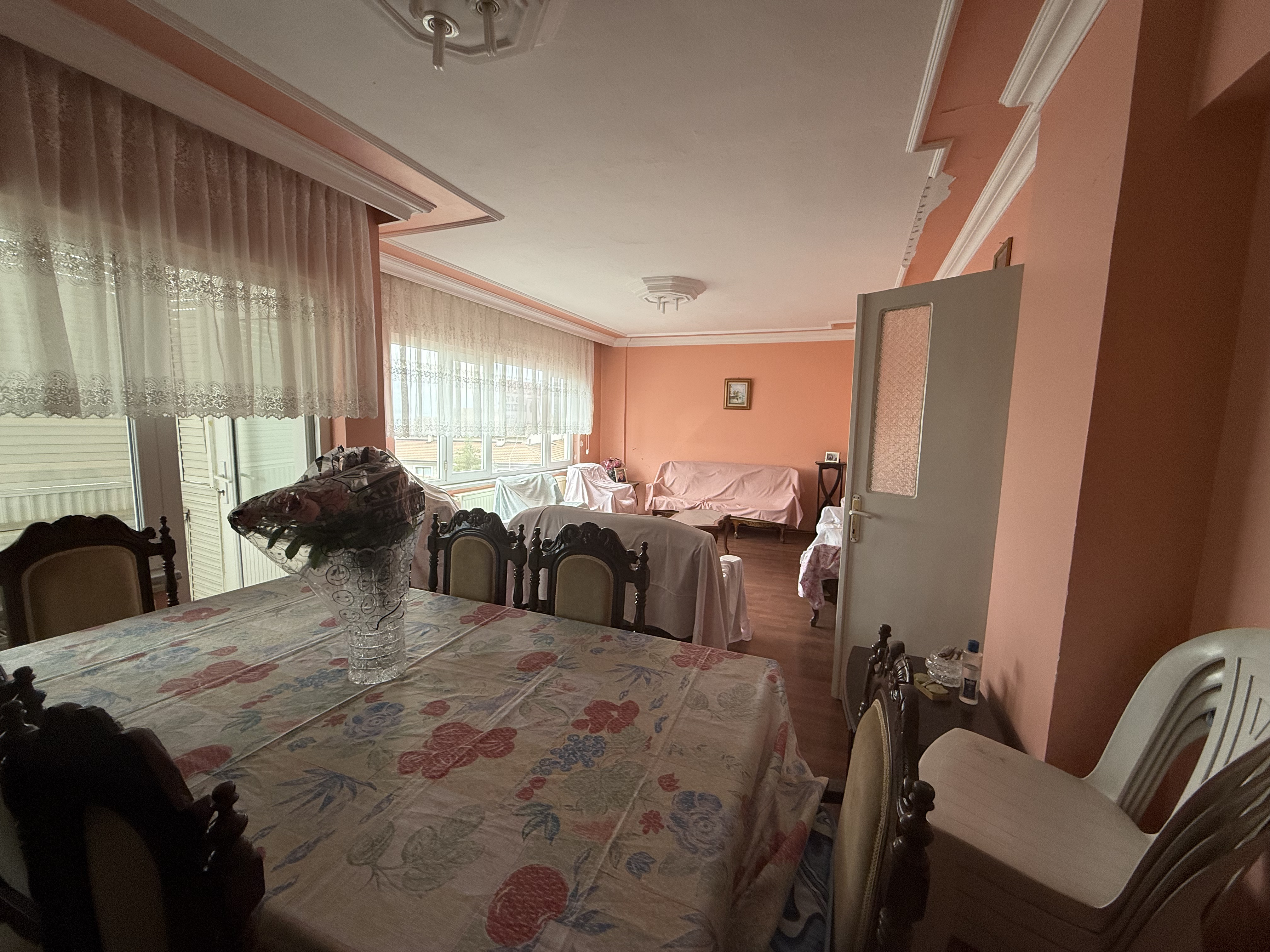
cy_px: 476
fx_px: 514
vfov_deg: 85.7
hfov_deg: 102.1
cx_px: 635
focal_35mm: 14
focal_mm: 2.22
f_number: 2.2
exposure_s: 1/99
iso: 125
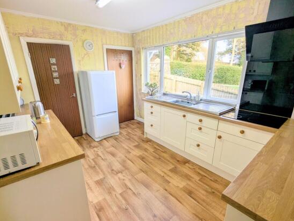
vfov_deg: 74.8
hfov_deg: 91.0
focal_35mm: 17
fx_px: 145
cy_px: 116
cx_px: 147
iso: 49
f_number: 2.2
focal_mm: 2.35
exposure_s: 1/68.6
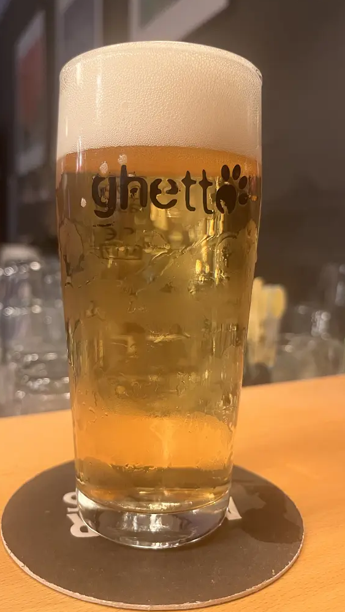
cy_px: 305
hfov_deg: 40.1
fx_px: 471
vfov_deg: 66.1
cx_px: 151
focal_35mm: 29
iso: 400
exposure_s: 1/33
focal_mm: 5.1
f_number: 1.6
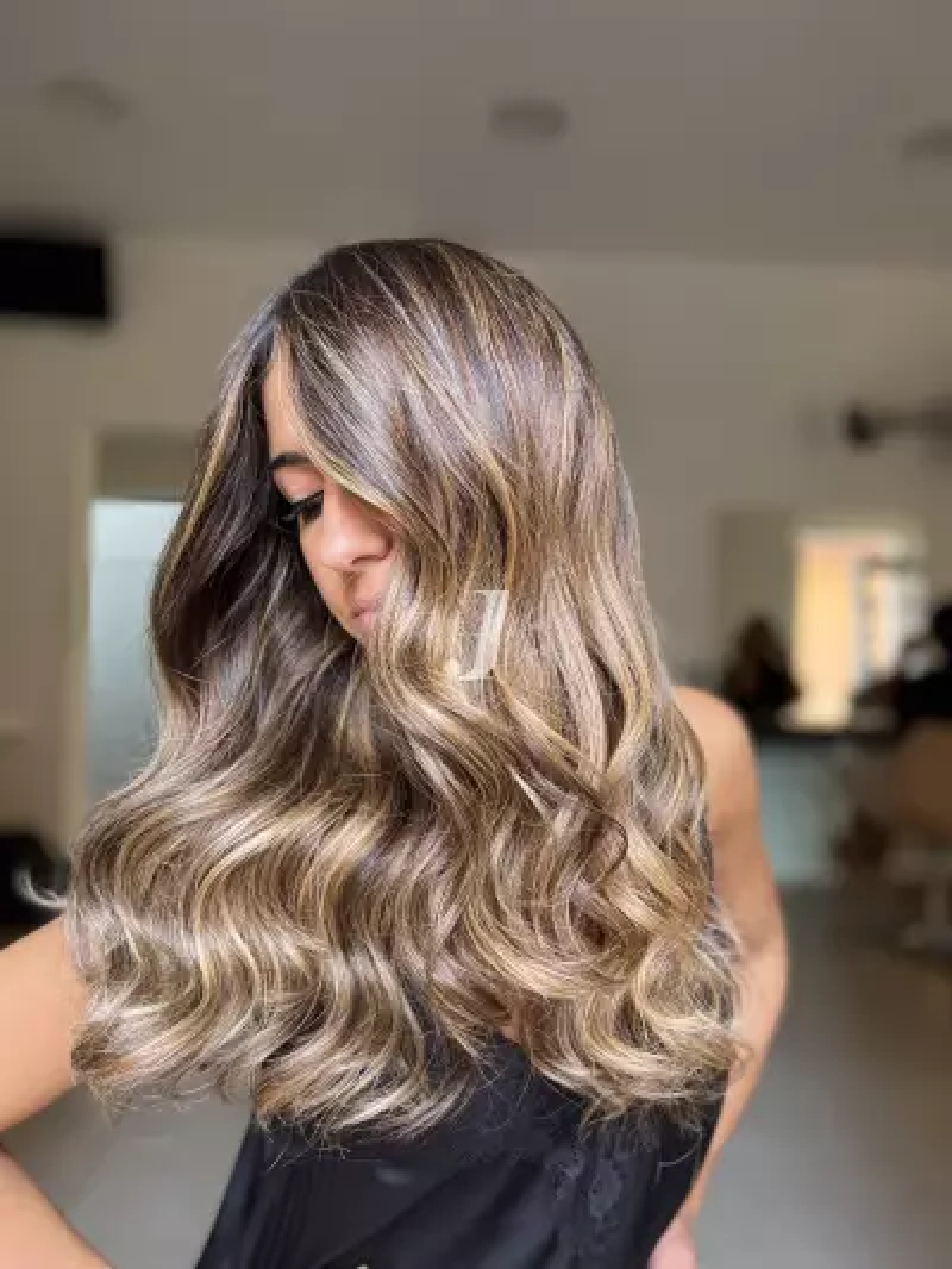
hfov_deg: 53.1
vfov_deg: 67.3
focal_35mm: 26
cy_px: 634
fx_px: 953
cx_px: 476
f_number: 1.5
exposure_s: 1/100
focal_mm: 5.7
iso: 125
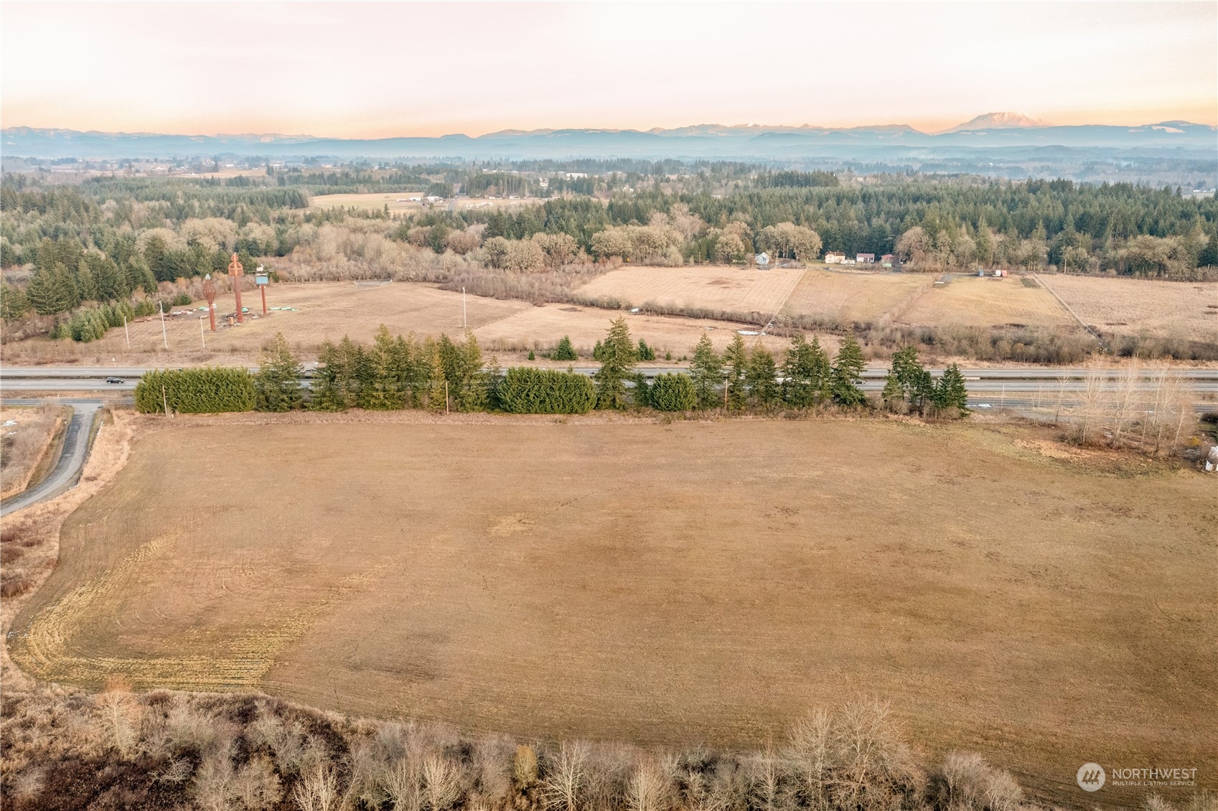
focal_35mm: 28
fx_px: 947
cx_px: 609
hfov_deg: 65.5
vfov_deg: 46.4
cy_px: 406
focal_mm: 10.26
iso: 800
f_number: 4.5
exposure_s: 1/200
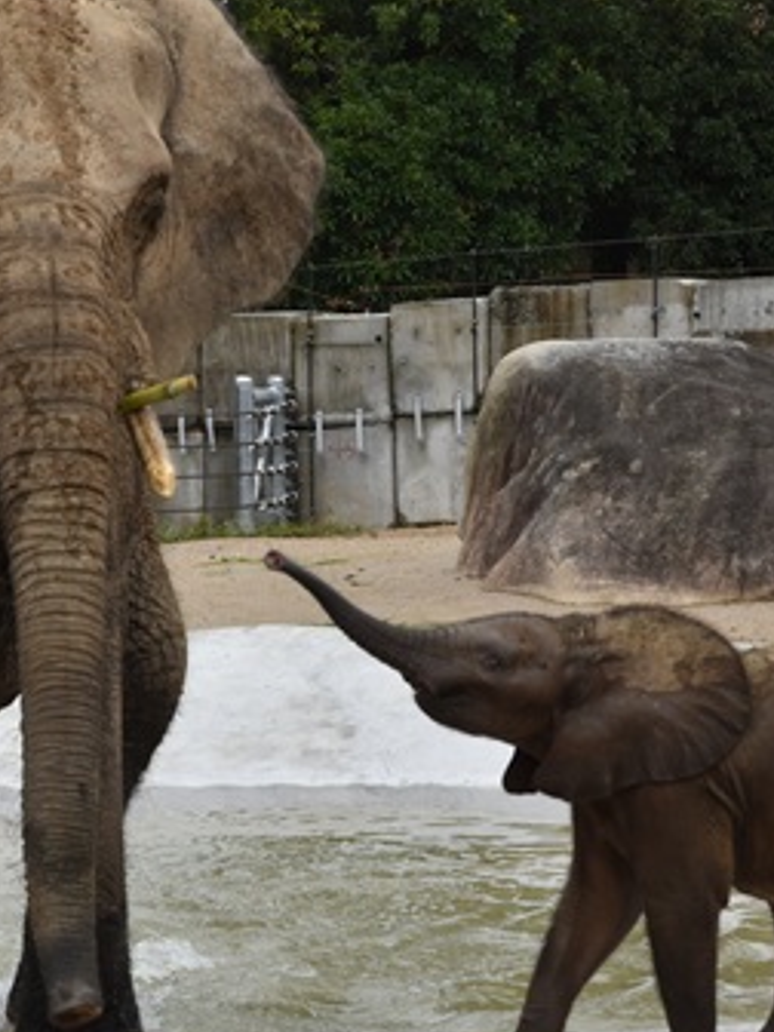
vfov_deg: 14.7
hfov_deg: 11.1
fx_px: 3995
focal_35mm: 134
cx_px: 298
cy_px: 550
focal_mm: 52
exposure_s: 1/250
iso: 400
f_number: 8
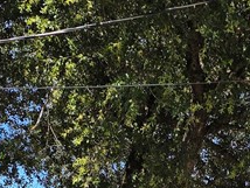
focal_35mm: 110
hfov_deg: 17.7
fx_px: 795
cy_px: 372
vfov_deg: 12.0
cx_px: 195
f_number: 1.7
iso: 12
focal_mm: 6.3
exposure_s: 1/410
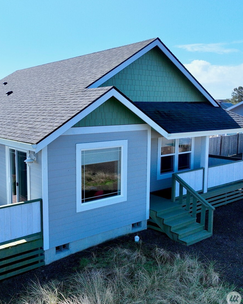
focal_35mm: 34
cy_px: 145
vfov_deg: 52.8
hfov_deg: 42.6
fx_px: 306
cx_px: 76
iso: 410
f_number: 2.8
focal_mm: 12.29
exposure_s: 1/2500
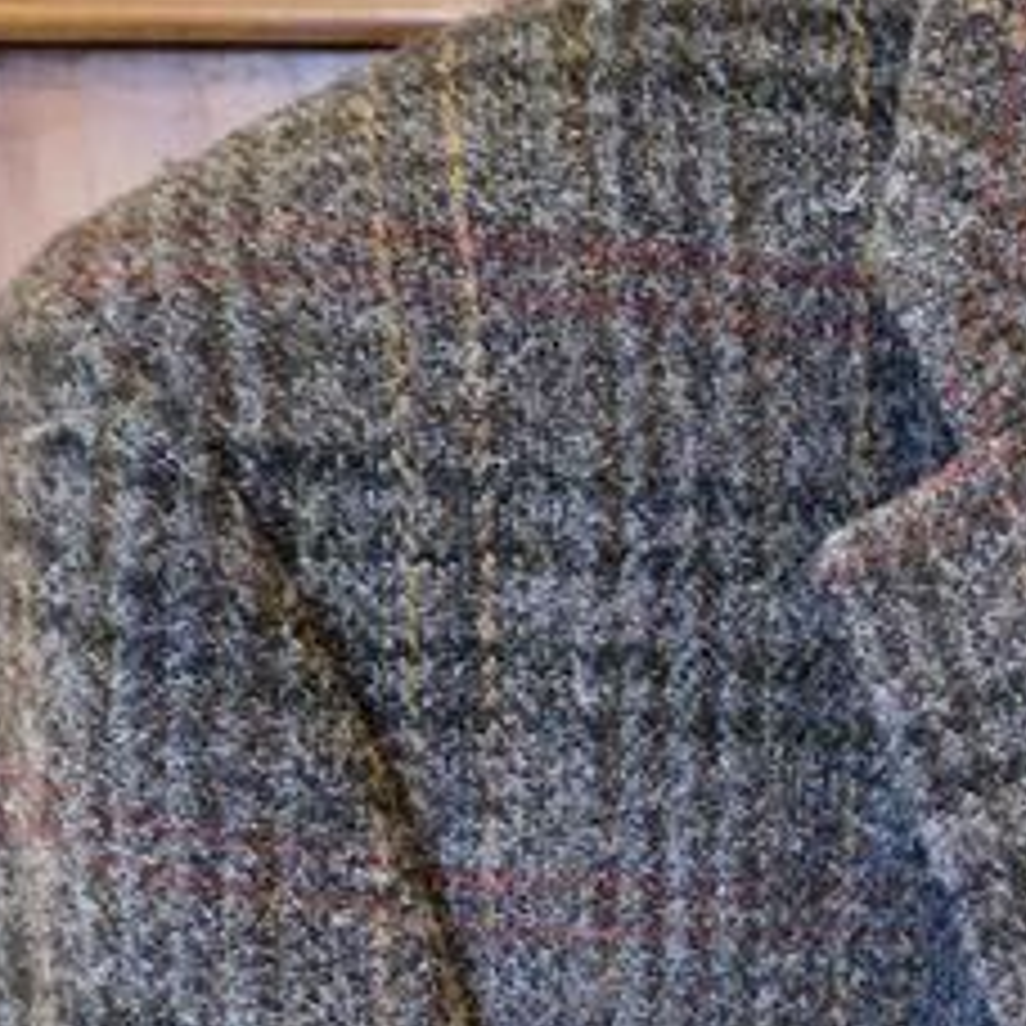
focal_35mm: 89
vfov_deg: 16.5
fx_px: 2984
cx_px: 1480
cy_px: 1809
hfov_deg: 17.7
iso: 1600
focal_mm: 5.4
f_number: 1.8
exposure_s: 1/25
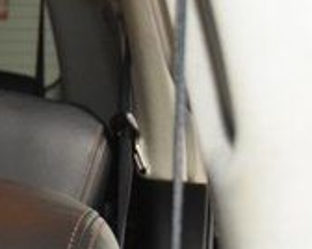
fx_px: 1190
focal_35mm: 129
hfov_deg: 13.2
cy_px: 185
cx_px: -275
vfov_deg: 11.9
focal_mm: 24
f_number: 3.8
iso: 2200
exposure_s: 1/40
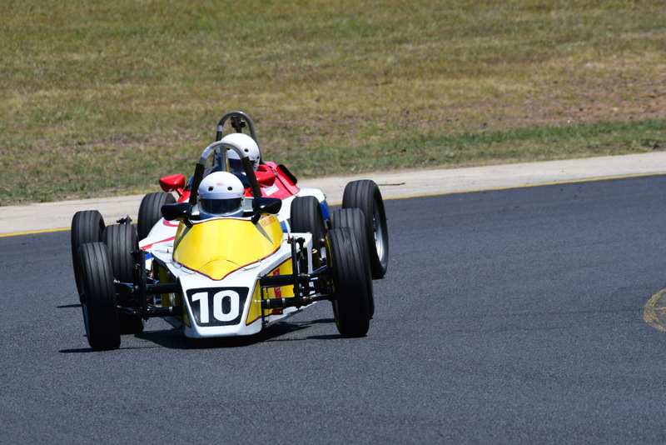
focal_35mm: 570
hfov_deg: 3.6
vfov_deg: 2.4
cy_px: 222
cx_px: 333
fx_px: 10548
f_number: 11
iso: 320
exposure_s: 1/640
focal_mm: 380
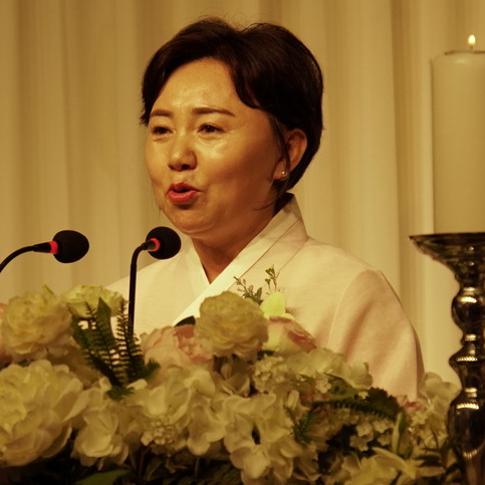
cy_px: 287
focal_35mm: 392
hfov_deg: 4.5
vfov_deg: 4.5
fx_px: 6214
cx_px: 152
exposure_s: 1/640
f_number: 5
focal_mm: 116
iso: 800
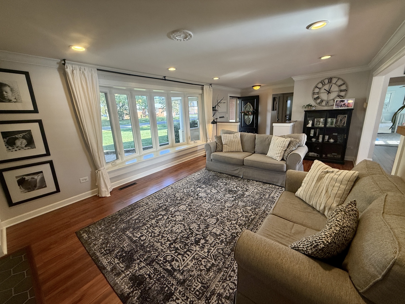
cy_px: 152
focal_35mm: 14
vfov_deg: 85.7
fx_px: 164
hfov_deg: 102.1
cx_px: 202
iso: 160
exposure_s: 1/120
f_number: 2.2
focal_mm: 2.22
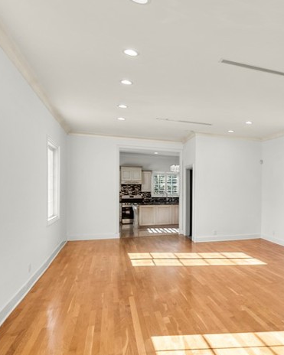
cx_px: 309
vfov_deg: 60.4
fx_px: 305
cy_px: 187
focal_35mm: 29
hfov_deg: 40.7
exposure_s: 1/13
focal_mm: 14
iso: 250
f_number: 9
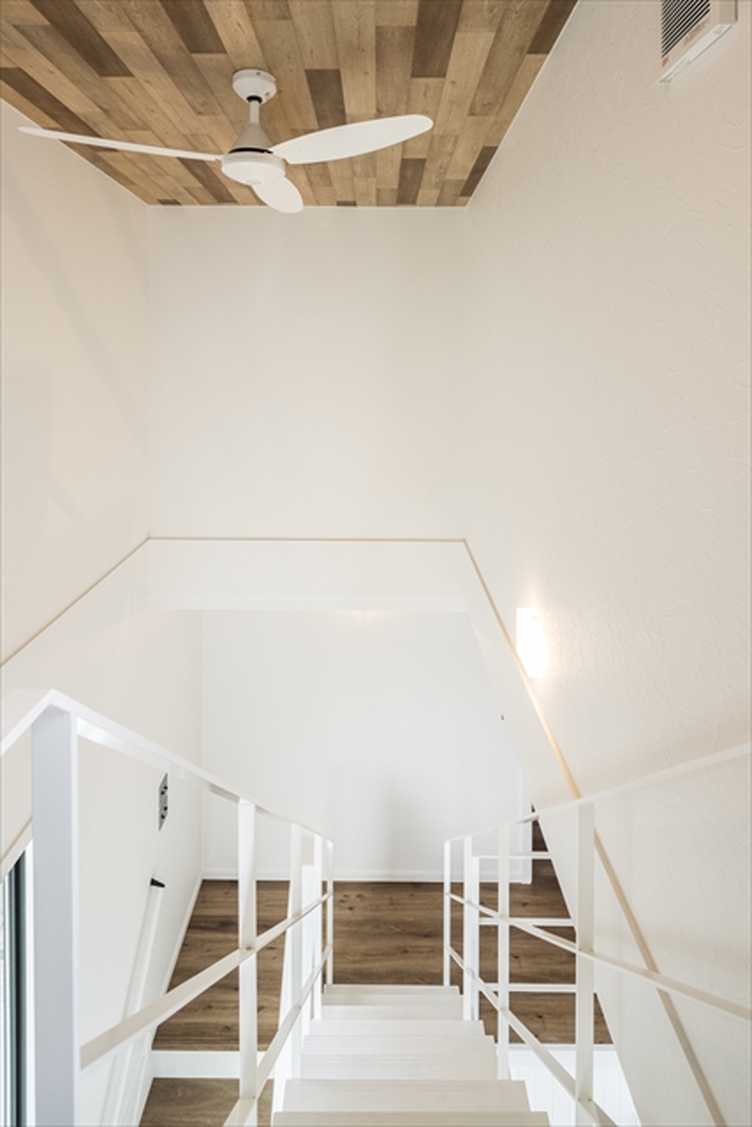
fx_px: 532
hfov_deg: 70.5
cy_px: 564
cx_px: 376
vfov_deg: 93.3
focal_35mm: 17
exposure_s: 1/2.5
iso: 100
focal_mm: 17
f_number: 11
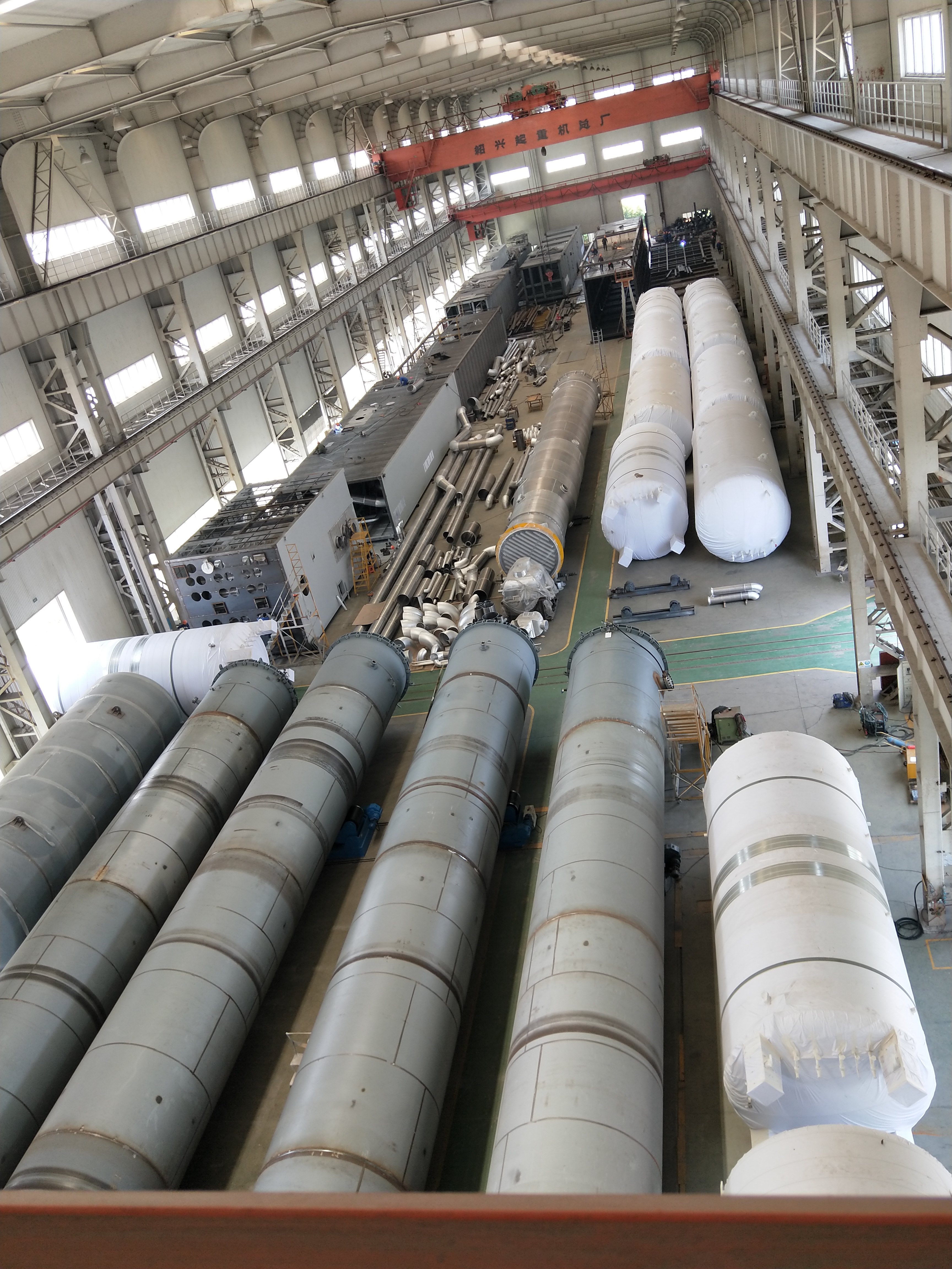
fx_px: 917
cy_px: 634
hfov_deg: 54.9
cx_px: 476
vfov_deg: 69.4
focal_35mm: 25
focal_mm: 4.27
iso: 95
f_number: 1.7
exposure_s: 1/100
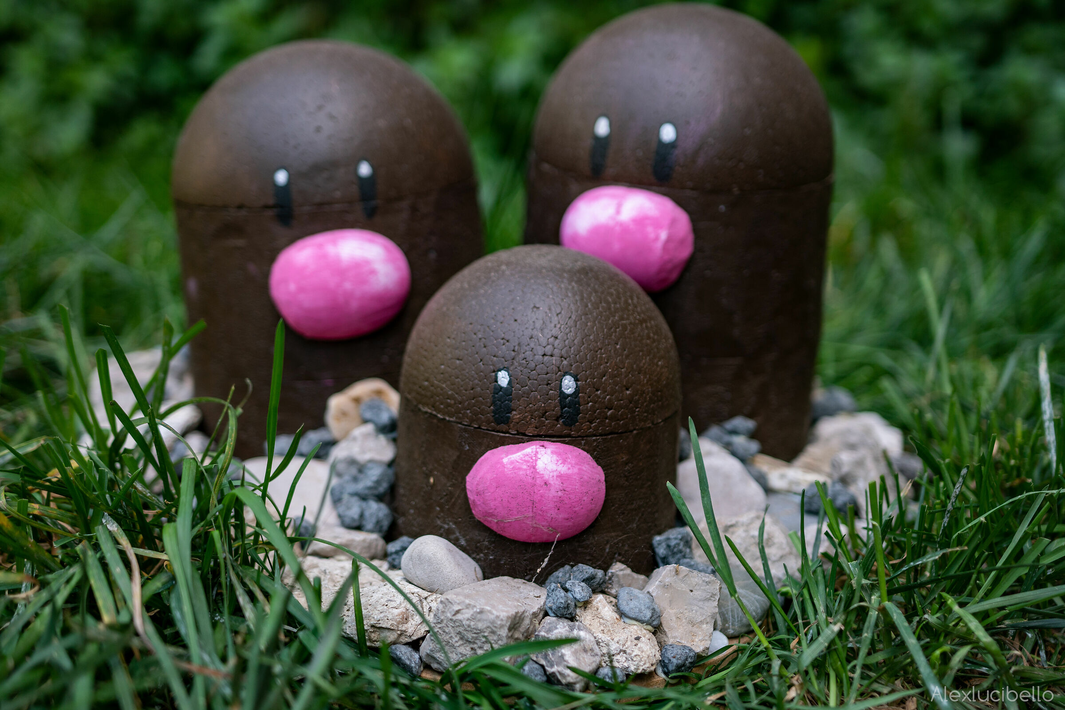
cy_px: 355
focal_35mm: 52
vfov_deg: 25.8
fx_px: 1553
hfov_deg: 37.9
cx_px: 532
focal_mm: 35
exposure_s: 1/500
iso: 100
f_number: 1.8
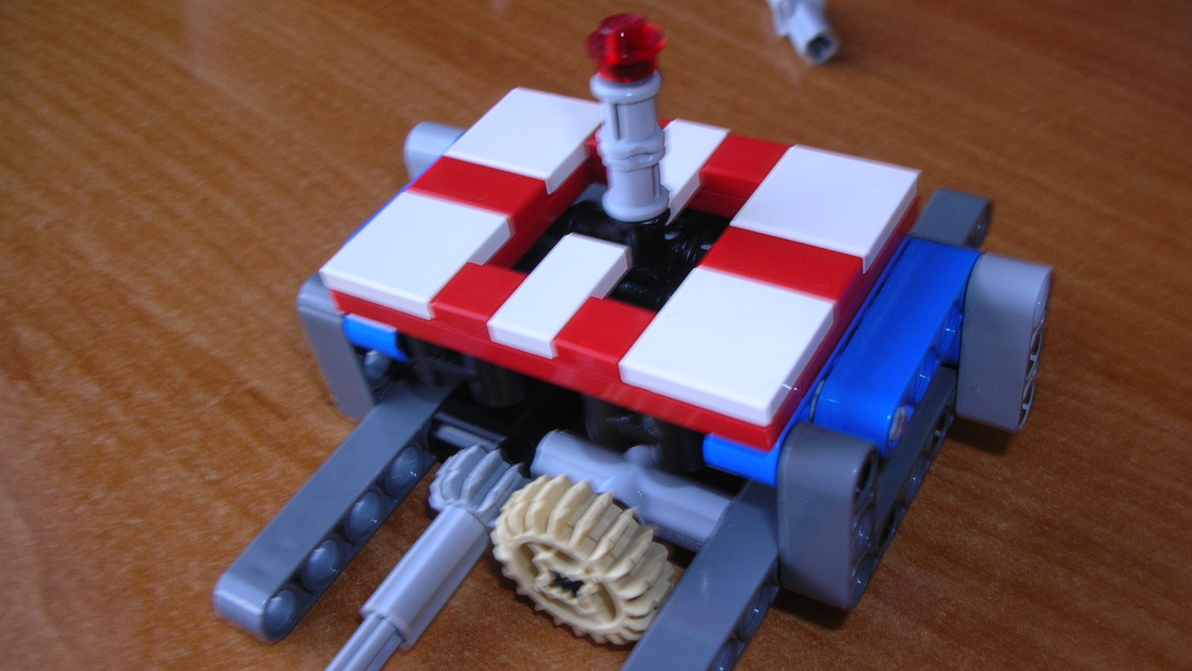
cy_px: 353
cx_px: 607
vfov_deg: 30.4
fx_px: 1233
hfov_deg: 51.6
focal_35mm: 39
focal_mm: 5.8
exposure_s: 1/30
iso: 50
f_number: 2.8
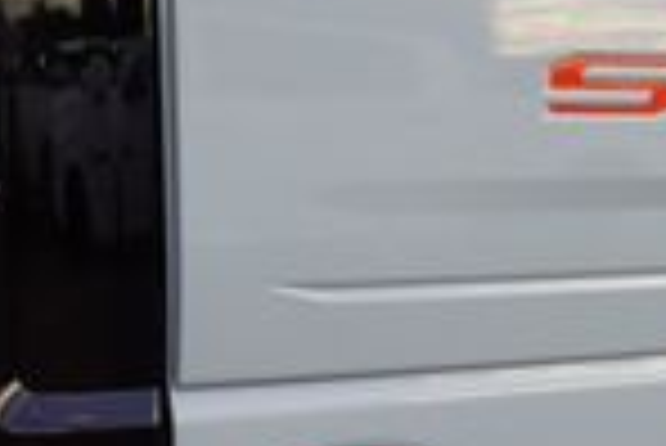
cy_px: 460
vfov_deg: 13.0
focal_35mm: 104
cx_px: 657
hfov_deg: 19.1
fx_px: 1926
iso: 100
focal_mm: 16
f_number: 4
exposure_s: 1/80
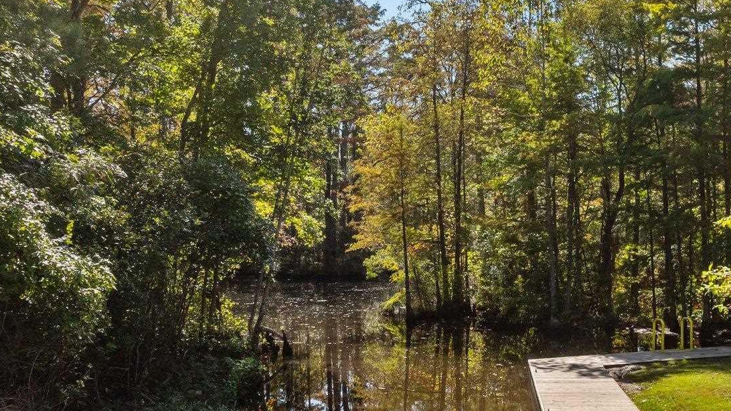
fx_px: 950
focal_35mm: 49
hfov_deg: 41.6
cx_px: 487
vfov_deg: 24.4
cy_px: 229
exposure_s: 1/320
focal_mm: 12.29
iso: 140
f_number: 2.8
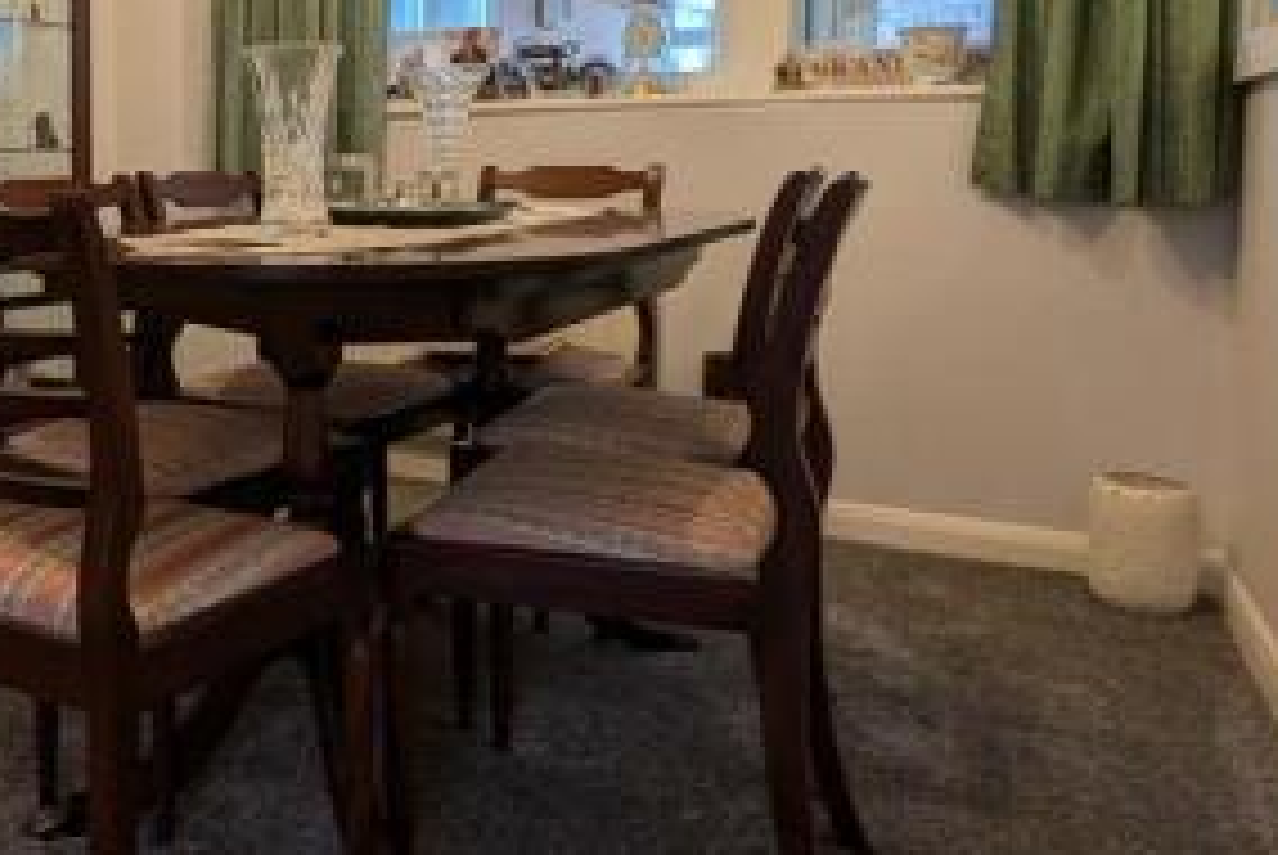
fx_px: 1208
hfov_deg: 49.6
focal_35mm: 34
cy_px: 218
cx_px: 126
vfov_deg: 38.0
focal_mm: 2.35
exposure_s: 1/25
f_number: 2.2
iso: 114
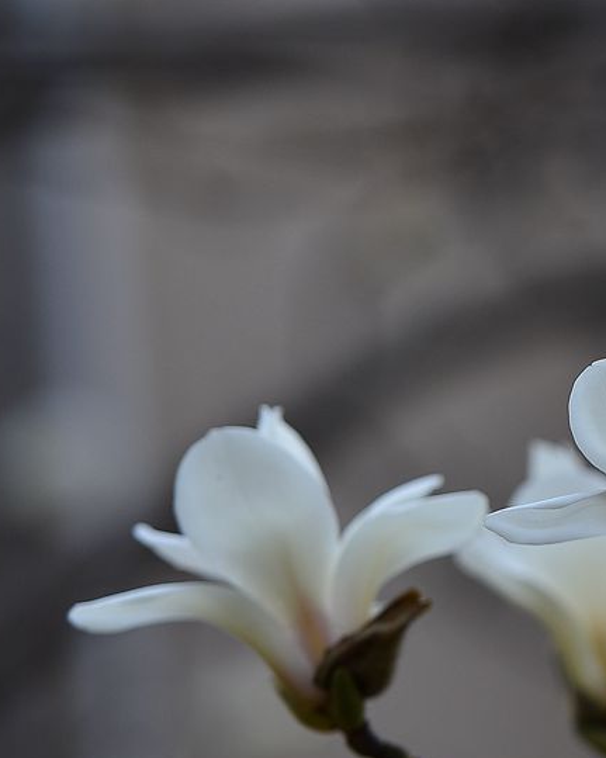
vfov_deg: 5.9
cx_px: 749
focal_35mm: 329
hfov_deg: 4.7
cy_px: 533
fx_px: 7378
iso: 320
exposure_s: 1/320
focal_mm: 140
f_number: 2.8
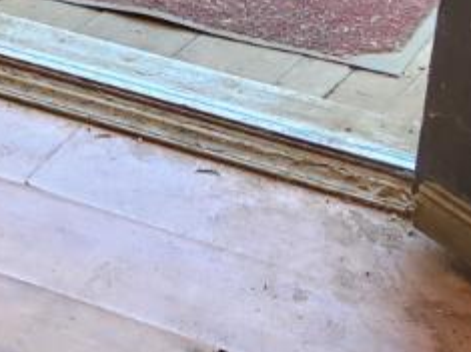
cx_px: -433
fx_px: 1999
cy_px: 53
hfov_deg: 12.1
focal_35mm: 147
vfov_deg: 10.0
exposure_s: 1/180
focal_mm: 5.4
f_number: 1.8
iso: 200
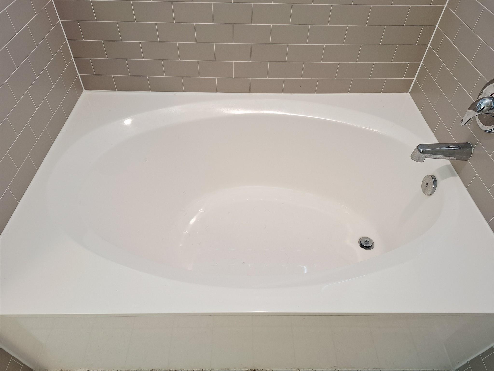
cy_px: 186
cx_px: 247
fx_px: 328
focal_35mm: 23
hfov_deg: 73.9
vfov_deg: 58.9
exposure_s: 1/60
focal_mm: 5.54
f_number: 1.8
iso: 50
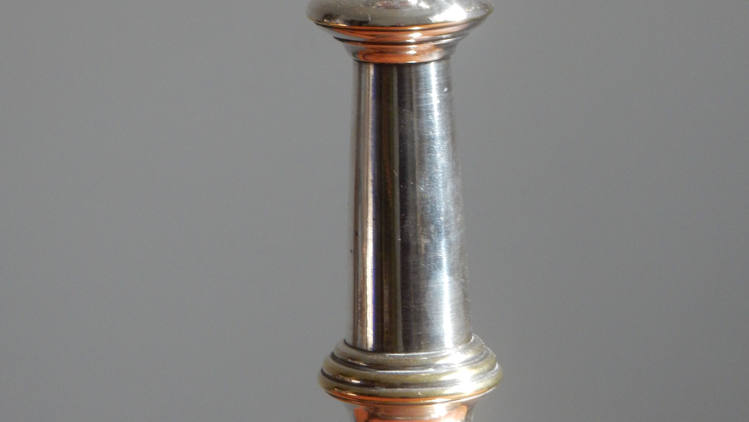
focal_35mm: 239
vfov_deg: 5.1
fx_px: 4747
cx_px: 374
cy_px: 90
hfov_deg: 9.0
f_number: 6
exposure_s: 1/30
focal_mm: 29.2
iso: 220
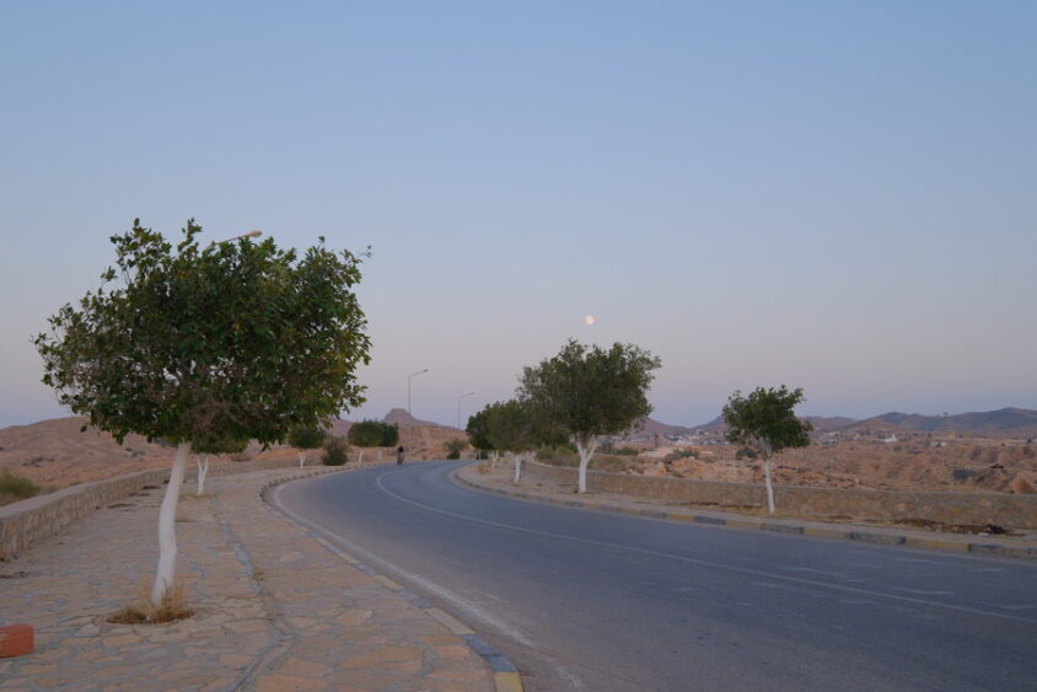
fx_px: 864
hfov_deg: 61.9
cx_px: 518
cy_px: 346
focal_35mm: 30
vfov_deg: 43.6
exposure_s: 1/80
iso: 640
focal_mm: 20
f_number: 8
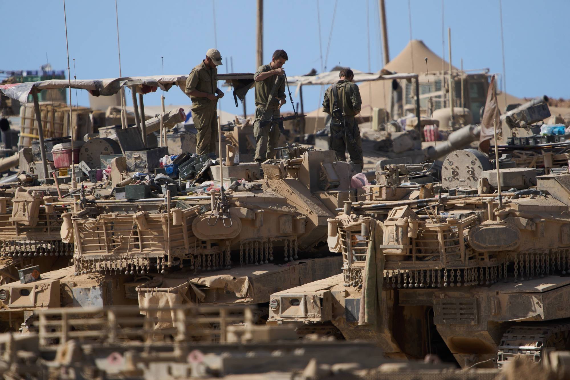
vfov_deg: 2.3
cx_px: 285
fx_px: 9499
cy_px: 190
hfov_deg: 3.4
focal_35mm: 600
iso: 500
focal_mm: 600
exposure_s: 1/2500
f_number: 6.3
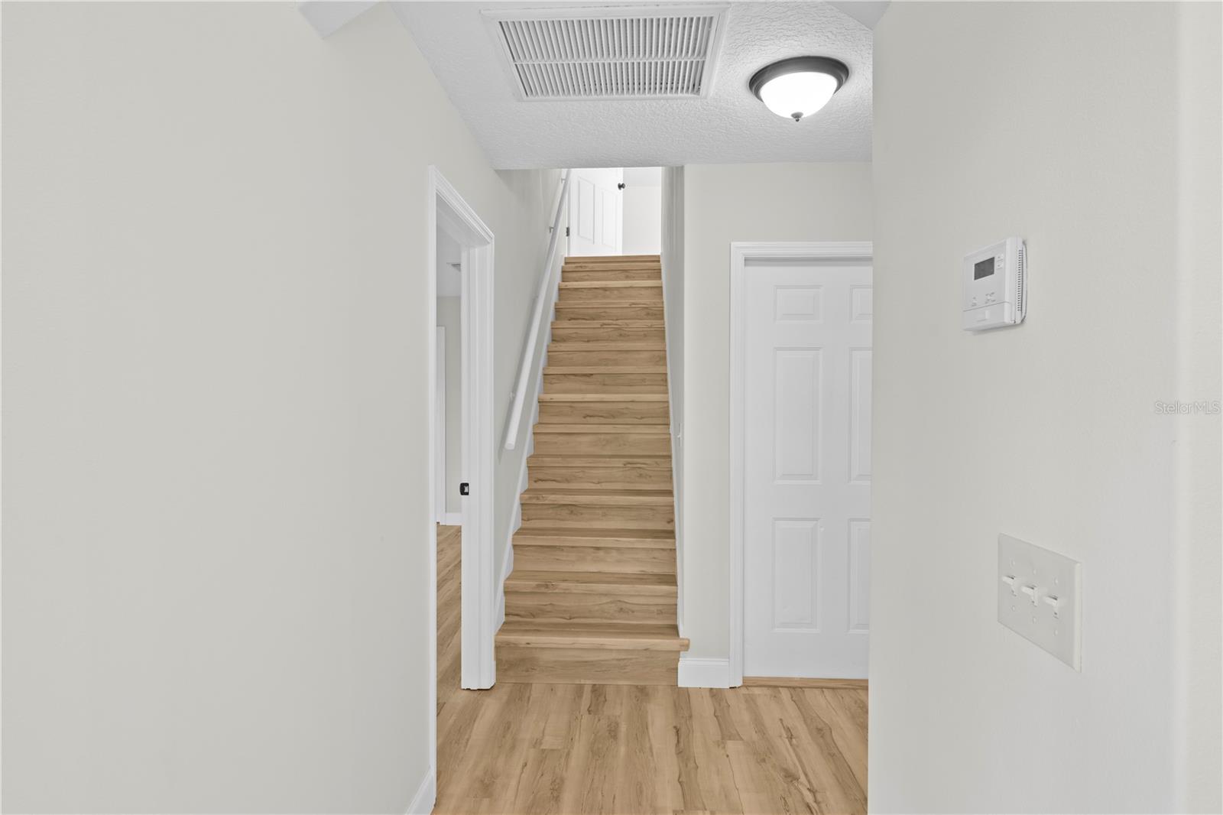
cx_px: 612
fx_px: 645
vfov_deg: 64.5
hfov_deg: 86.9
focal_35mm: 19
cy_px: 408
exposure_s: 2.5
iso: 160
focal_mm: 19
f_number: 9
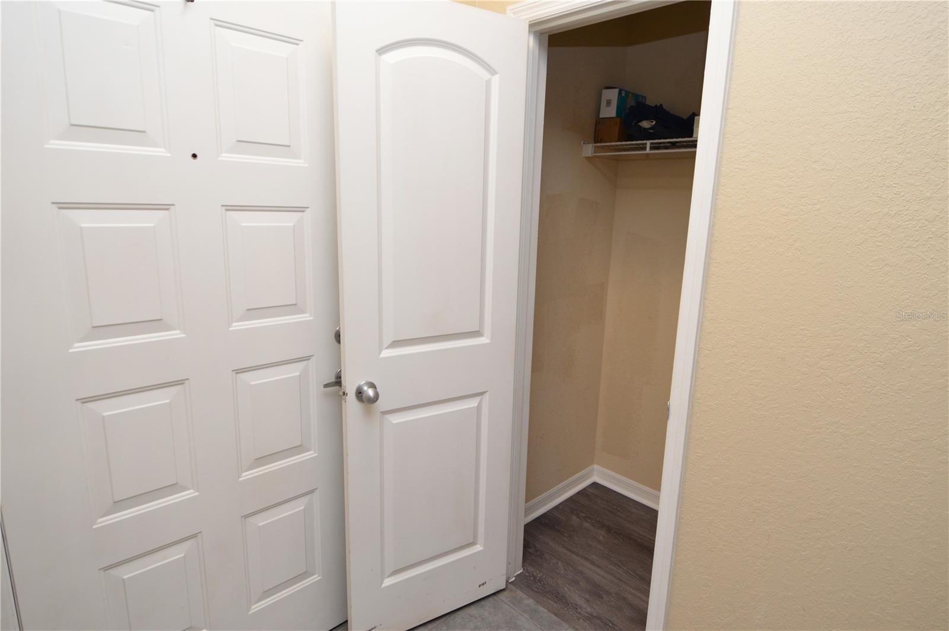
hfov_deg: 90.1
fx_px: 474
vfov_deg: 67.3
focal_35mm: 18
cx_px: 474
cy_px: 316
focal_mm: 12
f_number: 4
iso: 450
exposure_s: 1/60
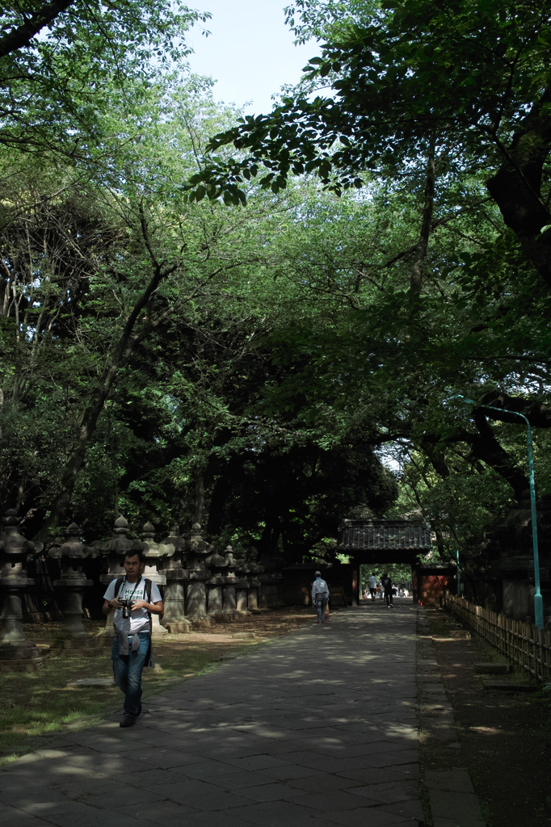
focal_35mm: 41
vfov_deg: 47.4
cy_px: 414
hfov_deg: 32.6
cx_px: 276
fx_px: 942
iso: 400
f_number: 7.1
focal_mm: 24.2
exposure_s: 1/125
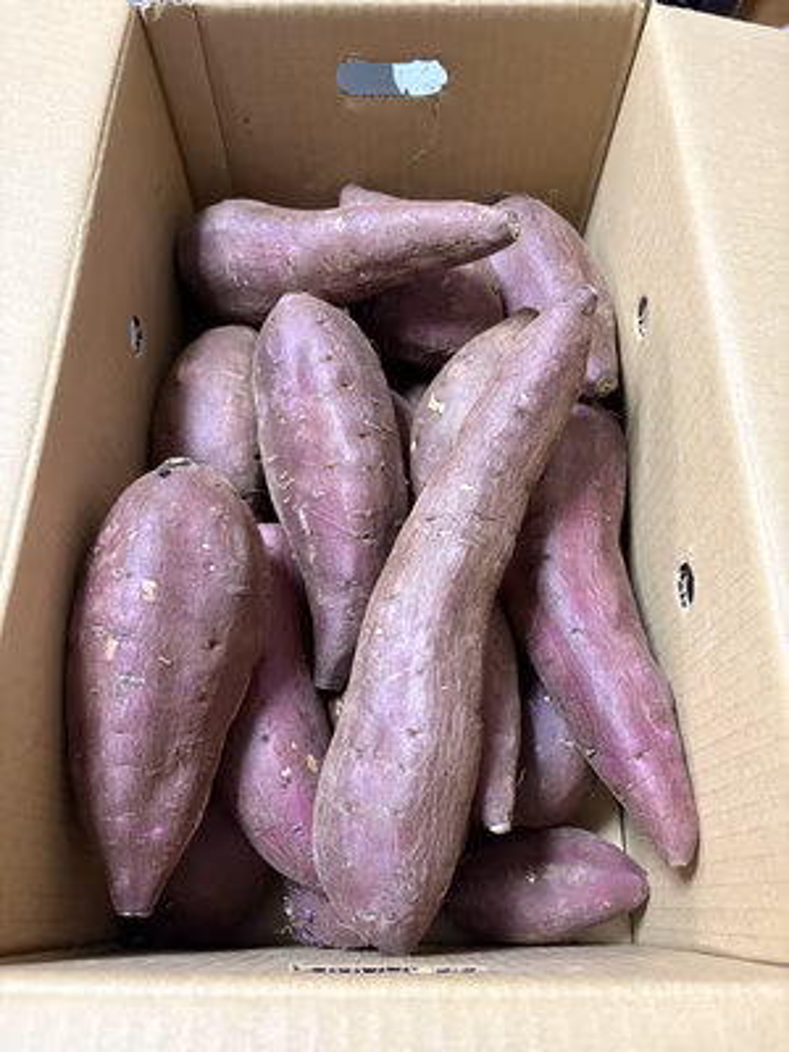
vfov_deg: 67.3
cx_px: 394
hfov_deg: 53.1
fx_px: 790
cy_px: 526
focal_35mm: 26
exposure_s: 1/60
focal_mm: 5.96
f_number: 1.6
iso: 400
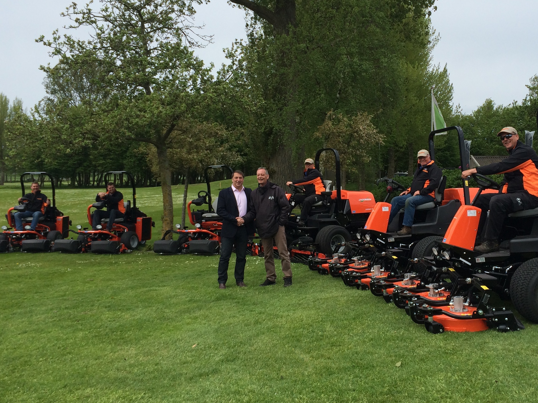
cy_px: 202
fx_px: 466
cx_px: 269
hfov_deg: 60.0
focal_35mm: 30
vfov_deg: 46.8
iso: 40
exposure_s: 1/1866
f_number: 2.2
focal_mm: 4.12
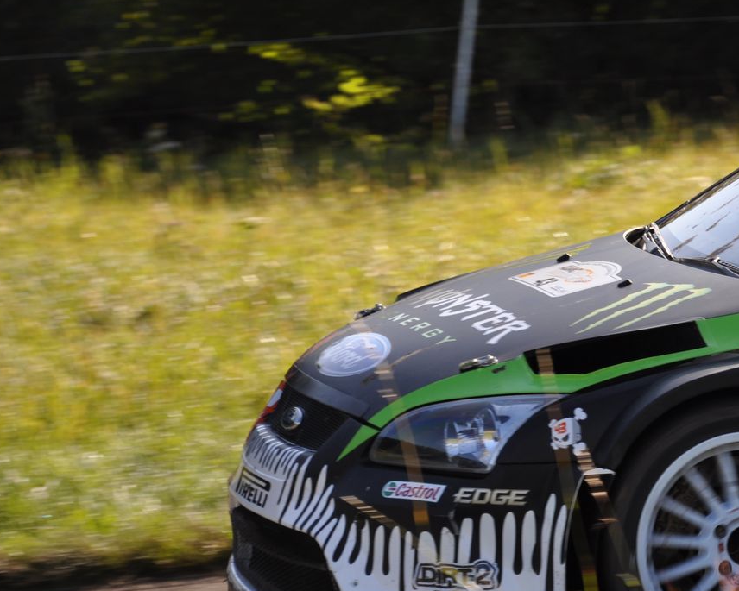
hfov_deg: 7.0
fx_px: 6035
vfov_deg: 5.6
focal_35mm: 276
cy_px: 242
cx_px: 664
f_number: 5.6
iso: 200
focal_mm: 105
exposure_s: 1/500
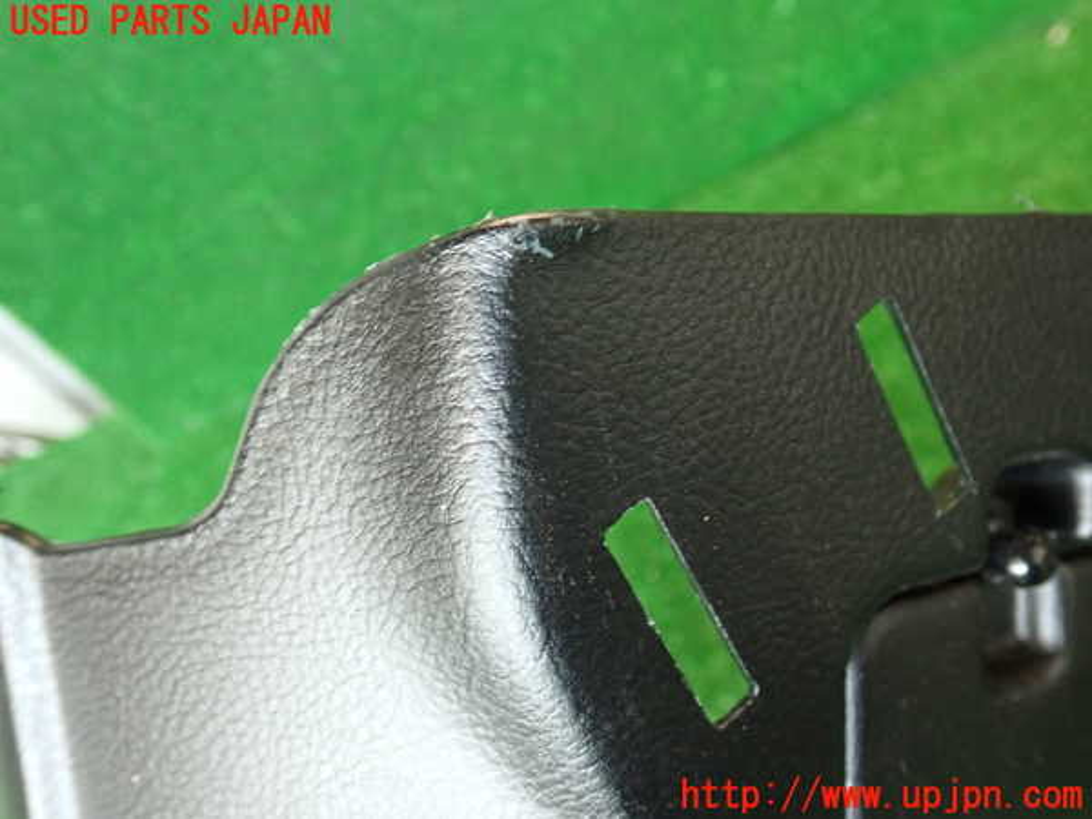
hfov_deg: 56.8
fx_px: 1009
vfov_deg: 44.2
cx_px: 546
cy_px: 410
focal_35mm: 32
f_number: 2.4
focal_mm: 5.79
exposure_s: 1/30
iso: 200
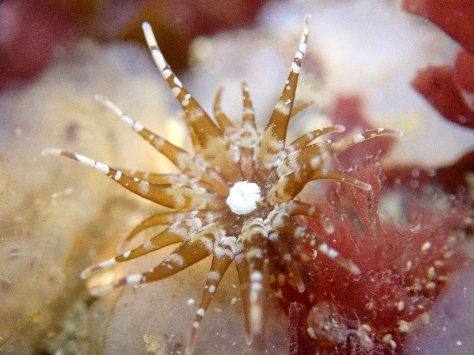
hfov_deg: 23.0
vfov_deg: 17.4
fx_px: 1164
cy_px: 178
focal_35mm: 85
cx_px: 237
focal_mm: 15.41
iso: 1250
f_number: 4.5
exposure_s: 1/80
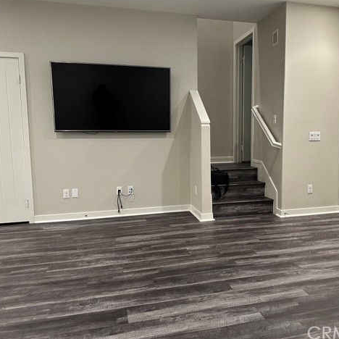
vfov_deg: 55.6
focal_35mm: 29
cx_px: 198
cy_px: 170
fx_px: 321
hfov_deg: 55.3
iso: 200
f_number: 1.78
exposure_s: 1/60
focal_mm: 6.86
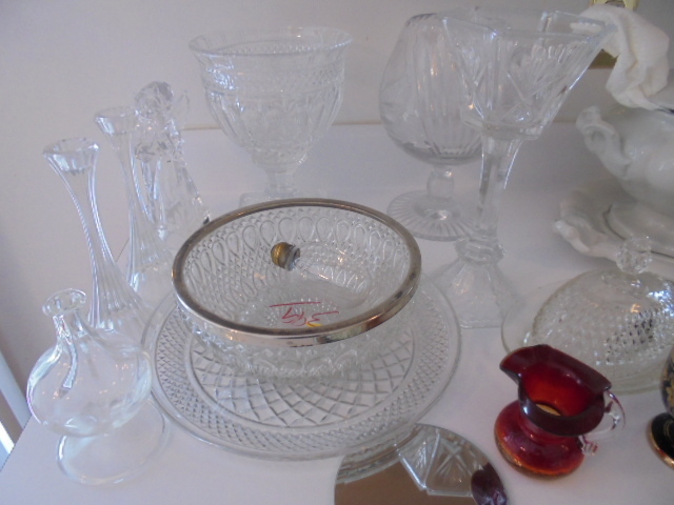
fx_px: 506
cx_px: 337
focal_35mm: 26
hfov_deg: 67.3
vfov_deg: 53.1
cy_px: 252
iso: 250
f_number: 3.5
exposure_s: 1/30
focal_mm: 4.6
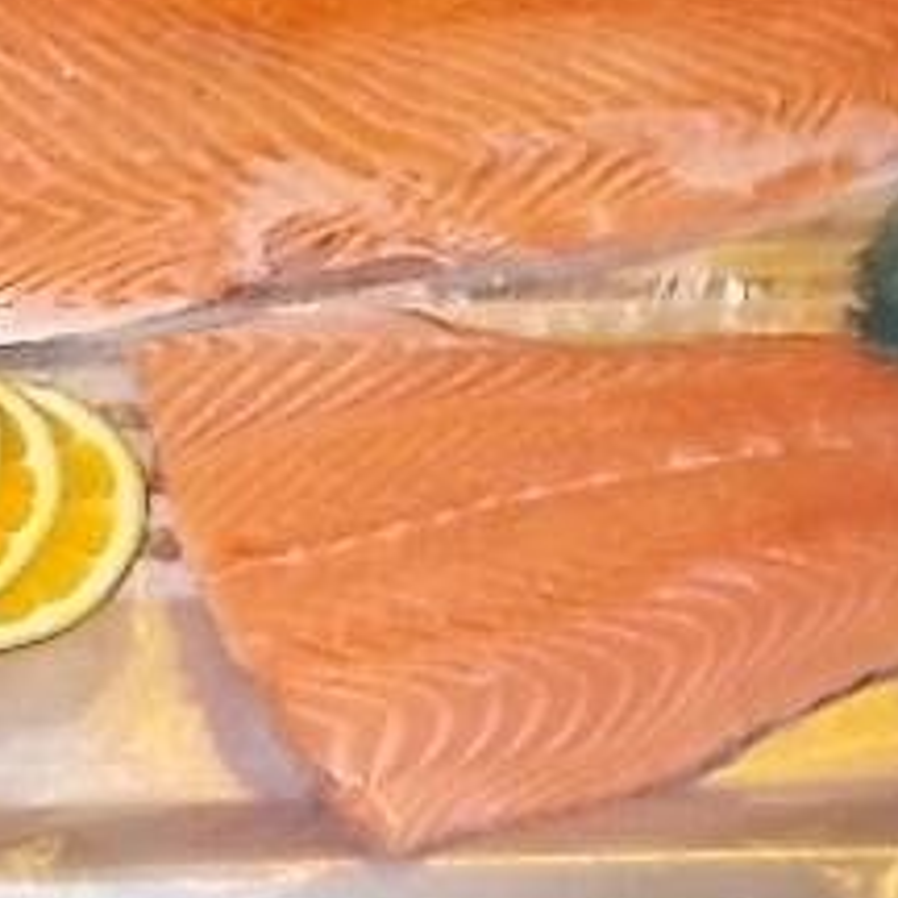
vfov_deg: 19.4
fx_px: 2612
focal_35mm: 89
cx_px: 187
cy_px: 266
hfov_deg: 19.3
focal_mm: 6
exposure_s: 1/25
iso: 200
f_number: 3.6
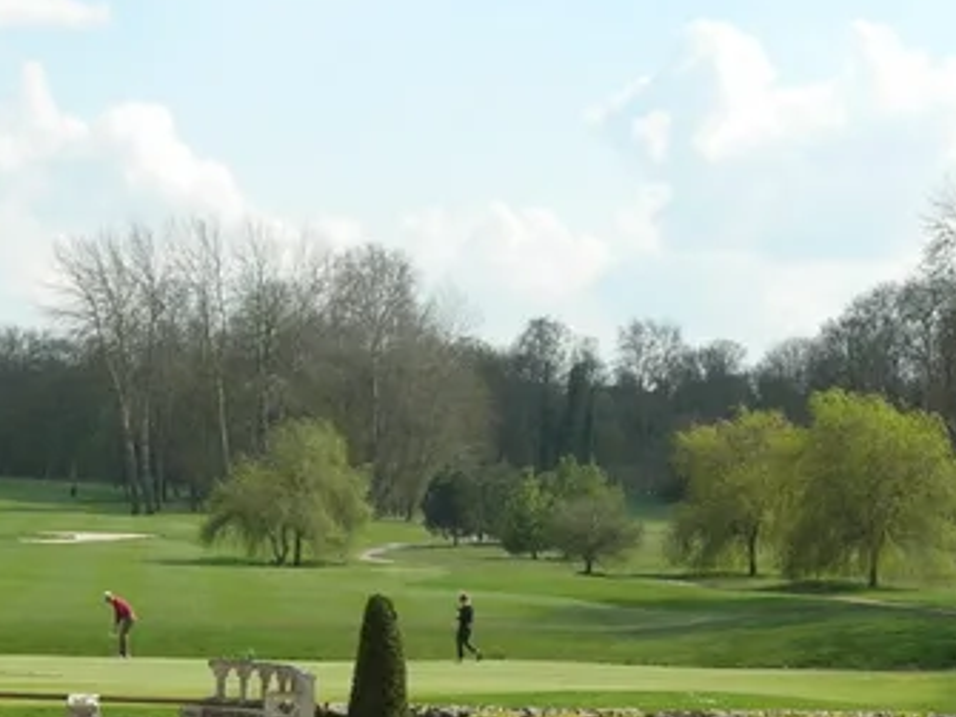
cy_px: 657
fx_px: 3009
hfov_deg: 18.0
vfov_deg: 13.4
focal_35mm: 109
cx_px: 360
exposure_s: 1/728
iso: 78
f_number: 4.8
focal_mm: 7.8
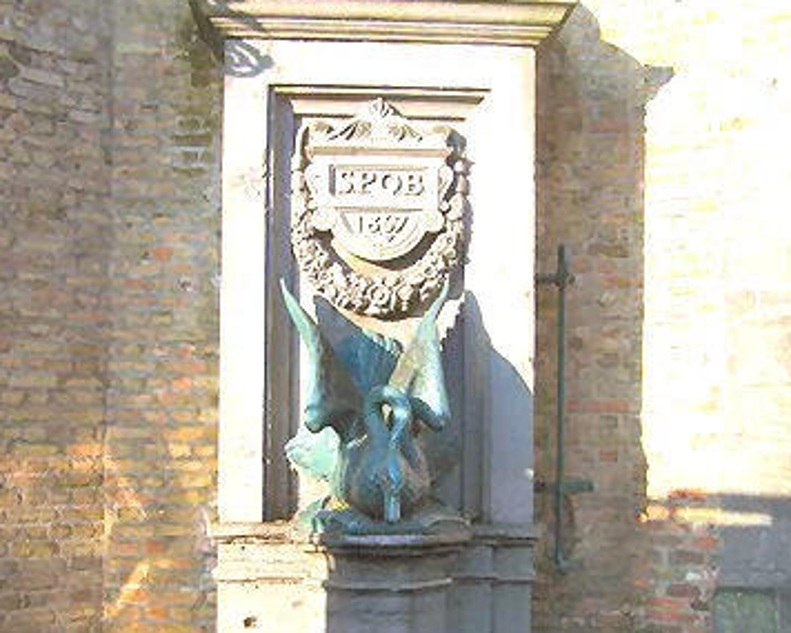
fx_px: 1171
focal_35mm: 50
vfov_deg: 30.1
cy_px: 415
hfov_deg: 37.3
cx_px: 397
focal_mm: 6.3
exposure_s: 1/200
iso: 80
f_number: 2.8
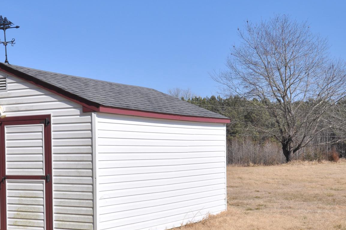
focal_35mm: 64
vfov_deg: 21.0
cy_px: 177
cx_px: 134
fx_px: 614
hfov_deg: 31.3
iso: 200
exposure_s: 1/500
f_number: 11
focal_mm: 24
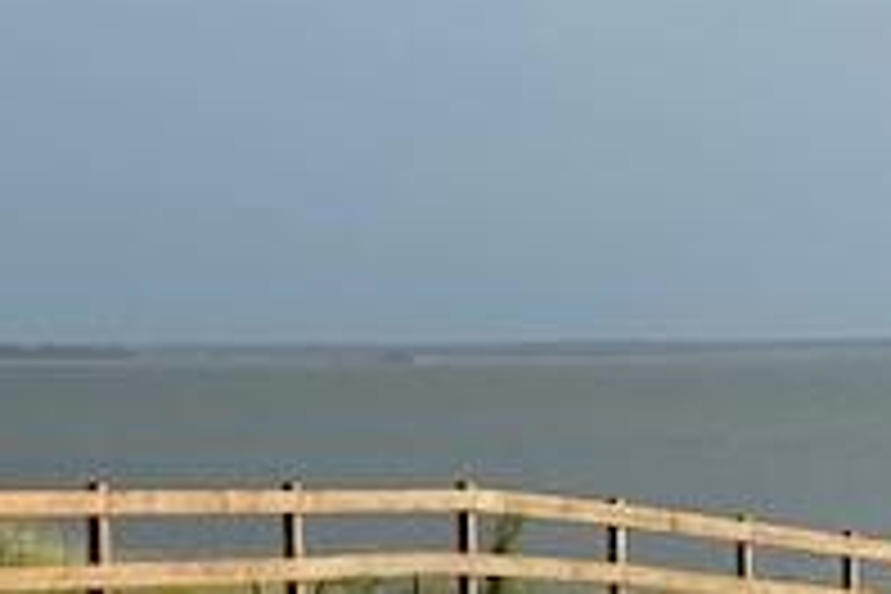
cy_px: 999
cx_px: 1026
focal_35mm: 215
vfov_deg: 6.3
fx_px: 5321
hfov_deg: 9.5
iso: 20
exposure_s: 1/951
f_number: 2.2
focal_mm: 7.5
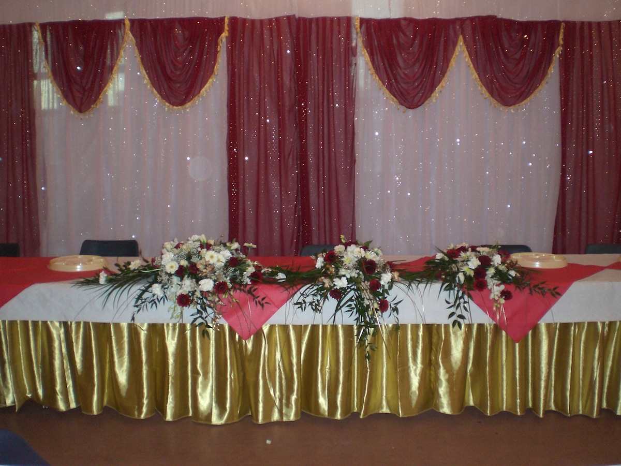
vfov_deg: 37.7
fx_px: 682
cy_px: 233
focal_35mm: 38
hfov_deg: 49.0
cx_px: 310
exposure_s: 1/60
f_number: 3.1
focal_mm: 6.3
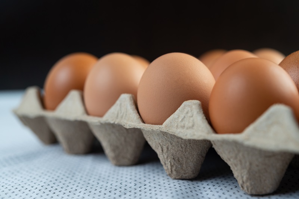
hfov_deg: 33.4
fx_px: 498
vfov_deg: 22.6
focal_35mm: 60
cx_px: 150
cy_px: 100
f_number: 5.6
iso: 100
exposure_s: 1/100
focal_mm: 60
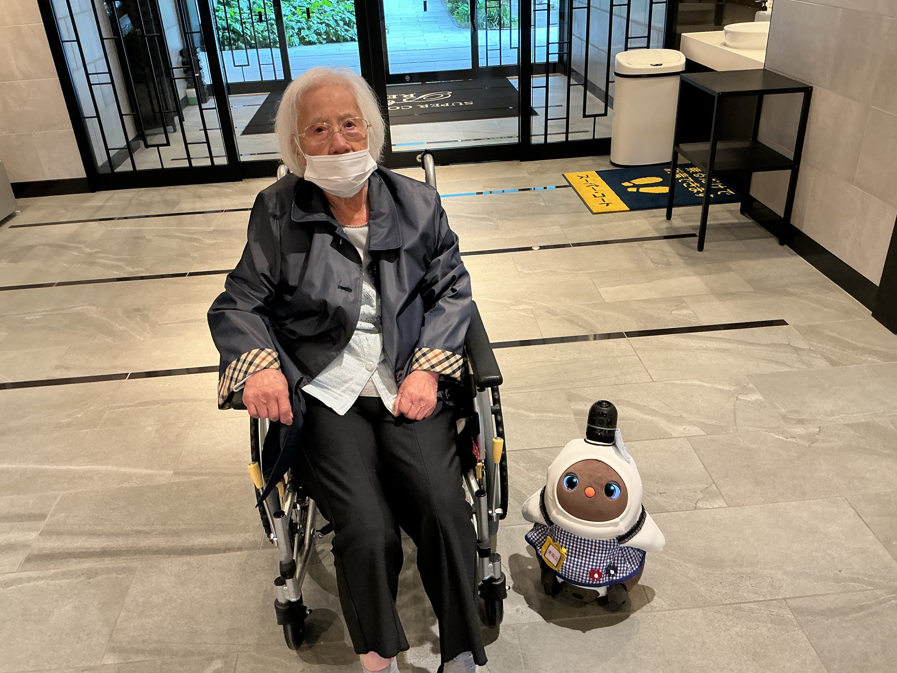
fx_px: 751
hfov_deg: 61.7
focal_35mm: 29
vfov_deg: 48.2
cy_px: 336
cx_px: 448
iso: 100
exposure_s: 1/50
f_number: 1.8
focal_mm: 3
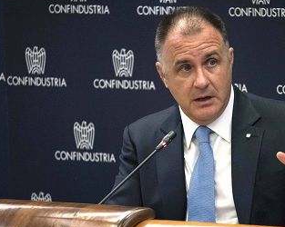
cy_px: 132
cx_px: 198
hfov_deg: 4.2
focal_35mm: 461
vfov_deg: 3.4
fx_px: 3886
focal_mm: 300
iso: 4500
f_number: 5.6
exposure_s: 1/320
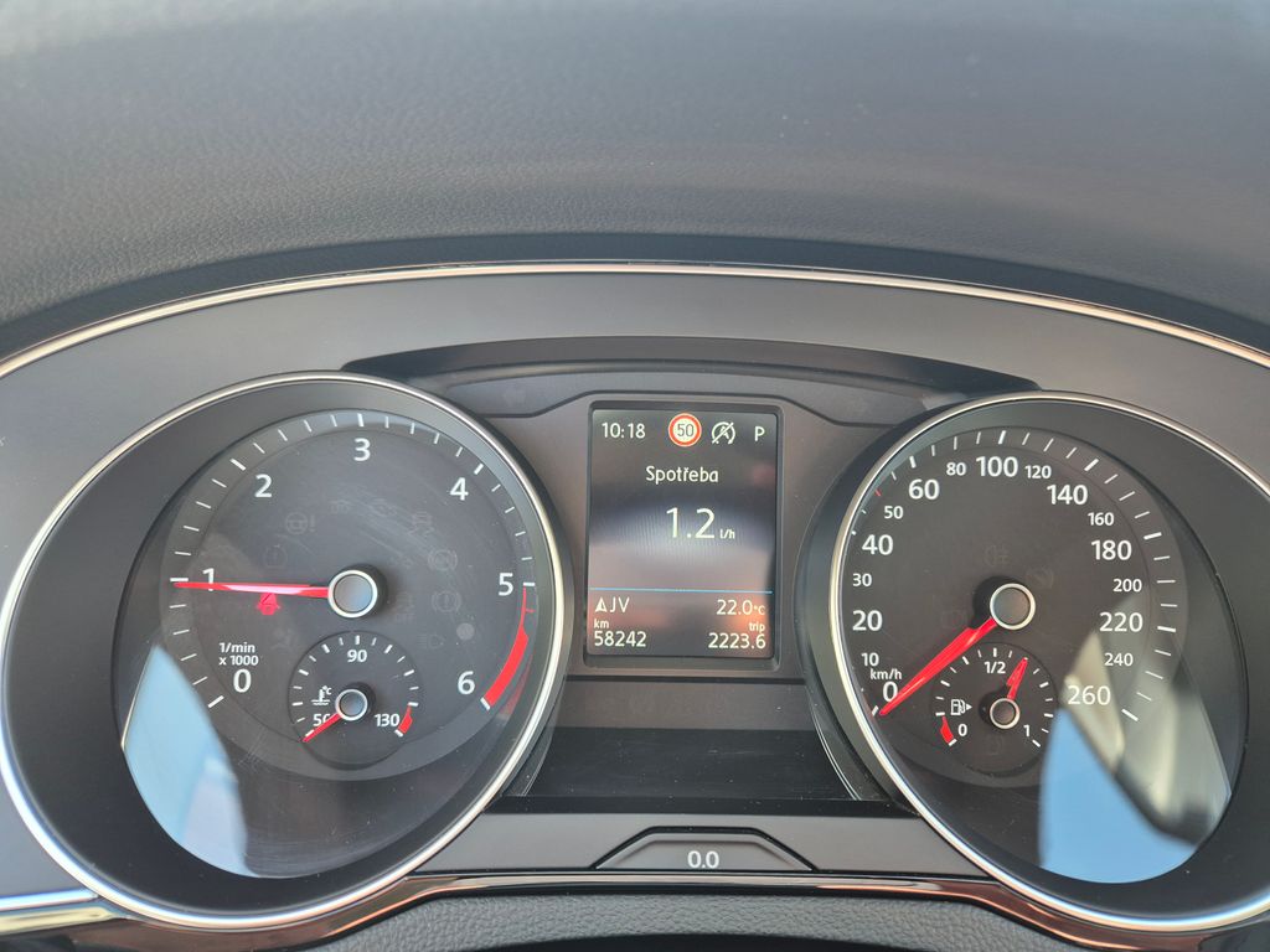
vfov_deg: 58.9
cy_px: 476
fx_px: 844
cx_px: 635
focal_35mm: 23
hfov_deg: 73.9
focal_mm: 5.4
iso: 160
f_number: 1.8
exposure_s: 1/100
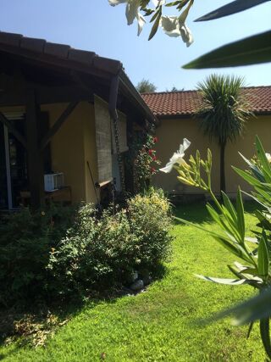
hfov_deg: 48.2
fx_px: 303
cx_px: 136
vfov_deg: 61.7
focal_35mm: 29
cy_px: 181
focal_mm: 4.15
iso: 25
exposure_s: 1/1183
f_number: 2.2
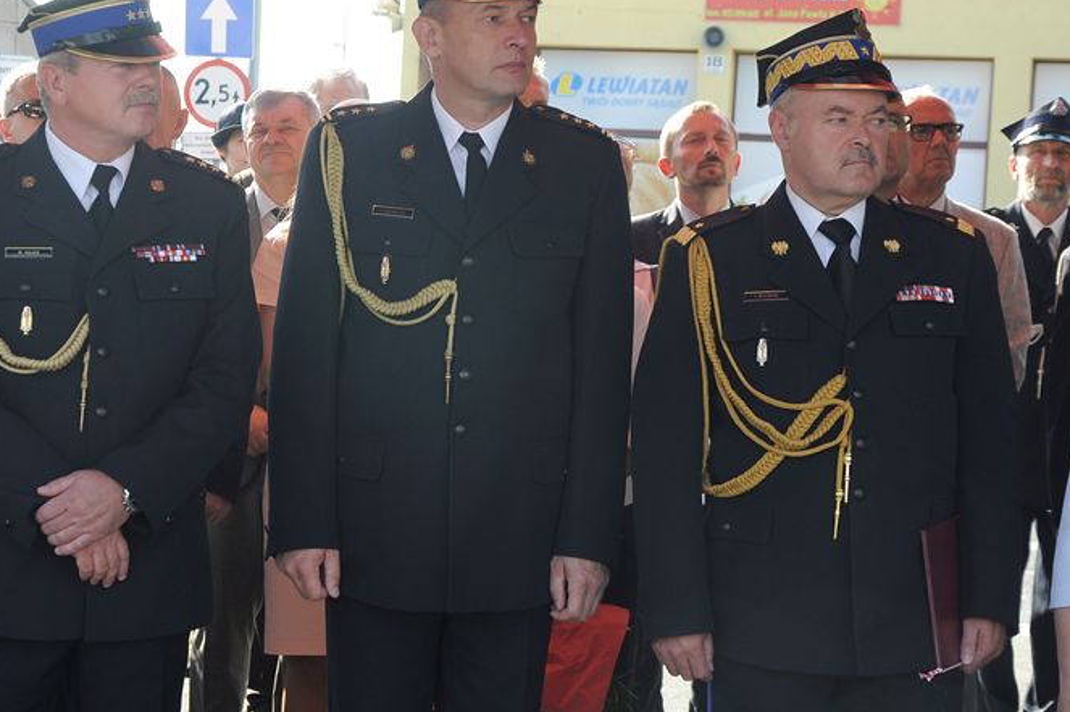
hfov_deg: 20.4
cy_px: 317
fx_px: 2970
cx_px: 497
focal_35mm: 100
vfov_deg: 13.7
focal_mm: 52
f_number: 7.1
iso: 400
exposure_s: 1/200
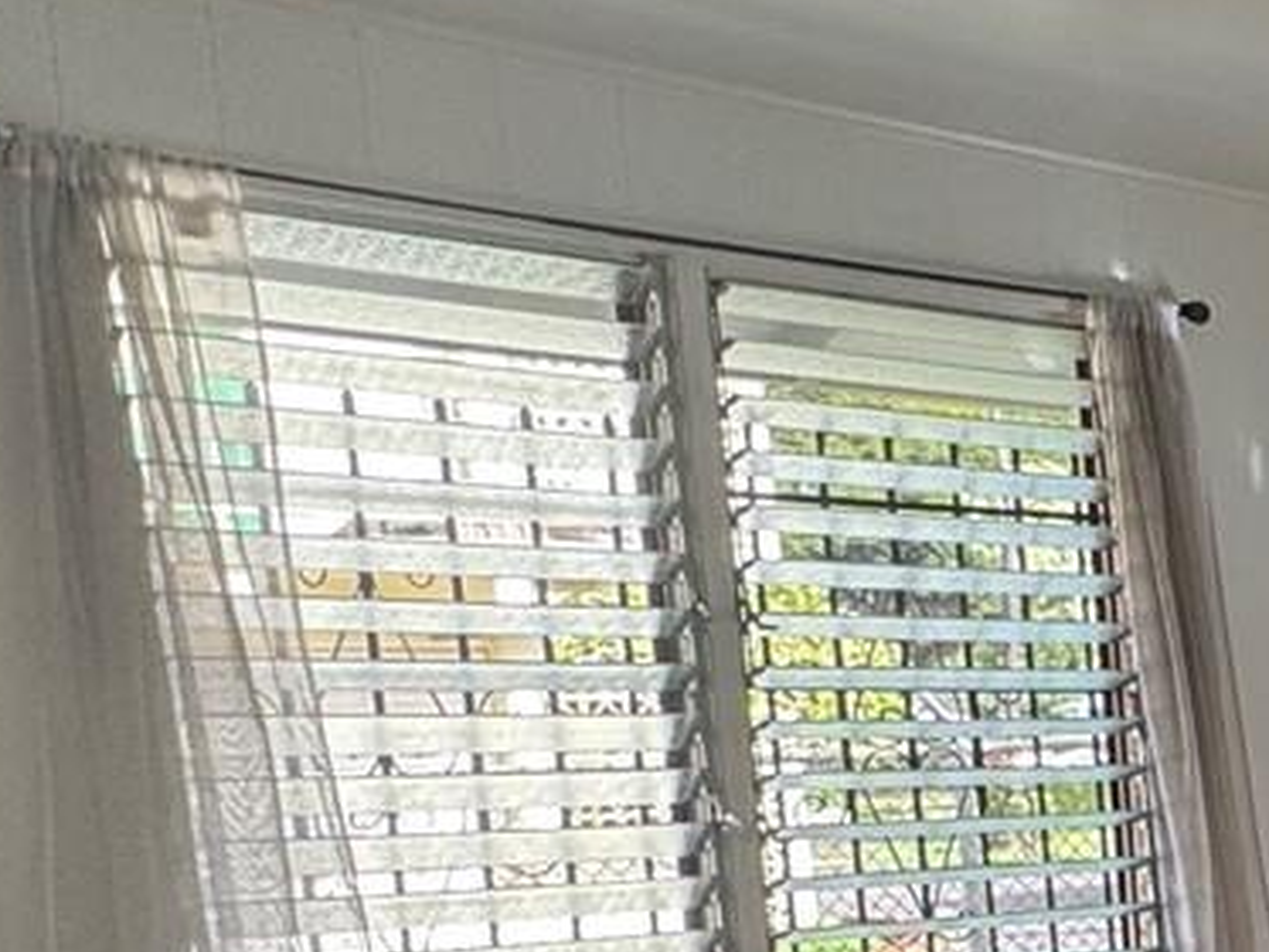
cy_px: 1020
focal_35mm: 60
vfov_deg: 23.1
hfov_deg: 24.7
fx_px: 2200
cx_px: 1909
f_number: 2.2
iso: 64
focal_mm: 2.22
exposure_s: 1/99
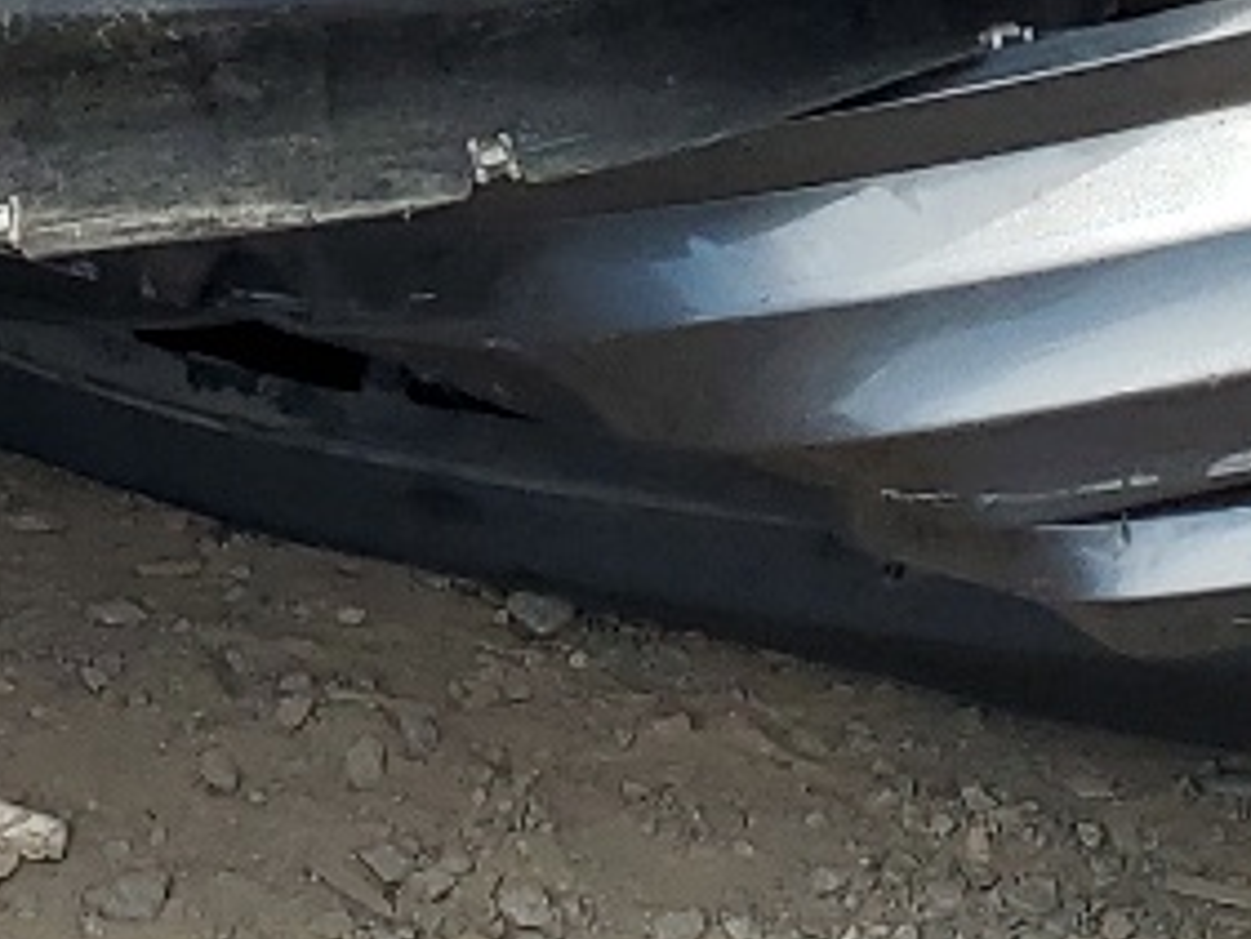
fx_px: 5351
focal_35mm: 148
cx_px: 27
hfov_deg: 13.2
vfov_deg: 9.0
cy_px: -1326
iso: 50
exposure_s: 1/2500
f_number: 1.5
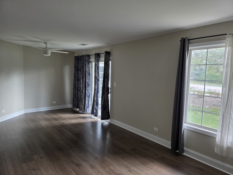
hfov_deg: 73.9
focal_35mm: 23
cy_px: 88
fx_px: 155
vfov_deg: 58.9
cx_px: 116
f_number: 1.7
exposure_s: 1/180
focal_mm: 6.3
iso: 160
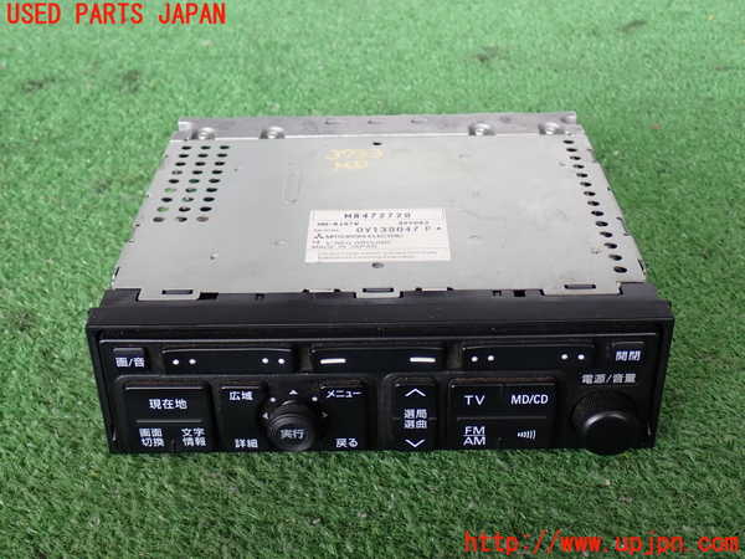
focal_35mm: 47
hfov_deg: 40.4
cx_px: 372
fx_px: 1012
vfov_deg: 30.9
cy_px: 280
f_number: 3.1
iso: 200
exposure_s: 1/50
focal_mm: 8.4
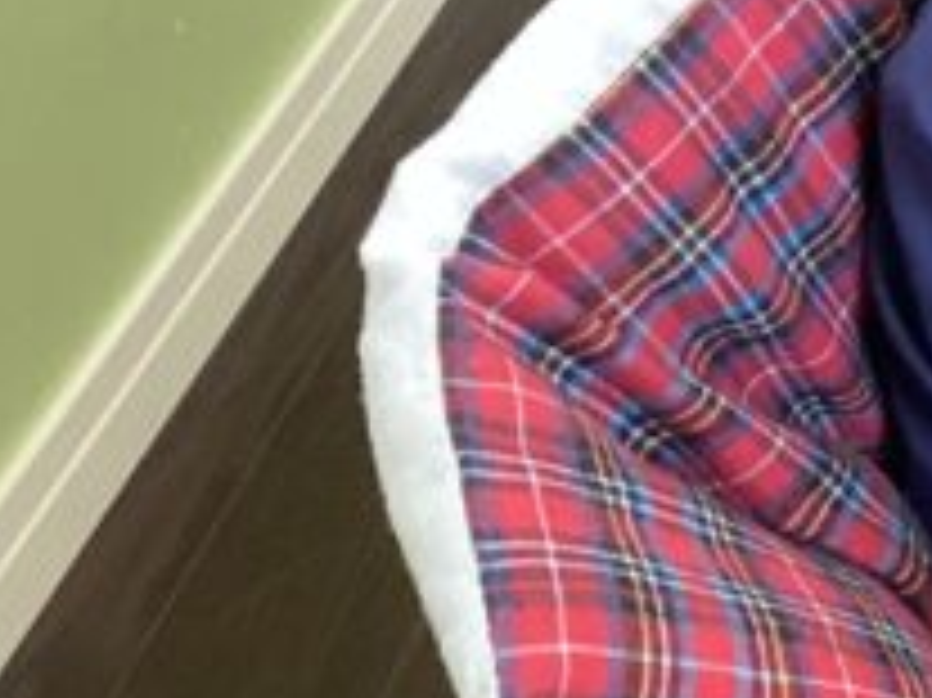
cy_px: 234
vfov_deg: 12.8
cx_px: 1544
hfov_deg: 15.3
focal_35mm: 115
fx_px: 3094
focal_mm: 3.3
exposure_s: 1/60
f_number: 2.4
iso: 200
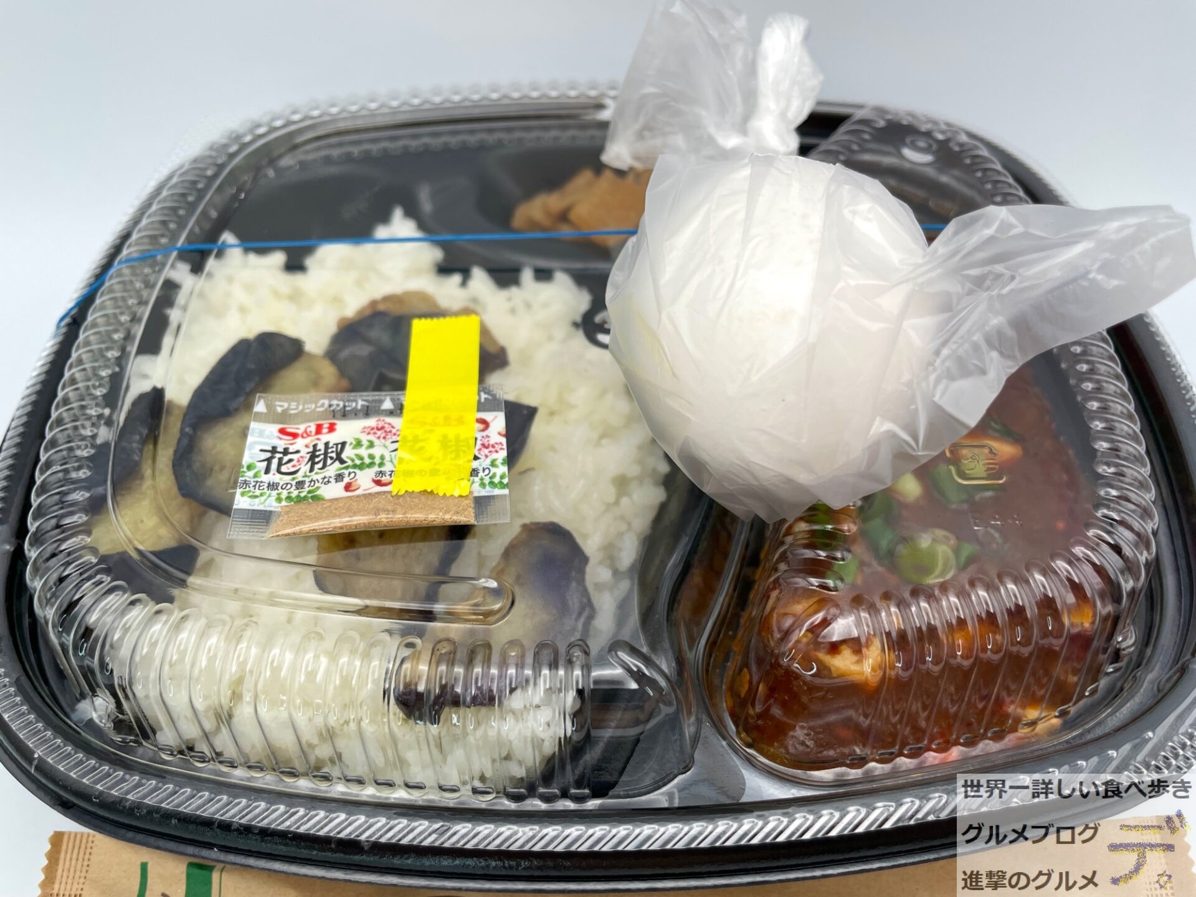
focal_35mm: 26
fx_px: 898
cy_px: 448
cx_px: 598
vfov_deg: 53.1
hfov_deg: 67.3
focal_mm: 4.2
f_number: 1.6
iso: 50
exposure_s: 1/561
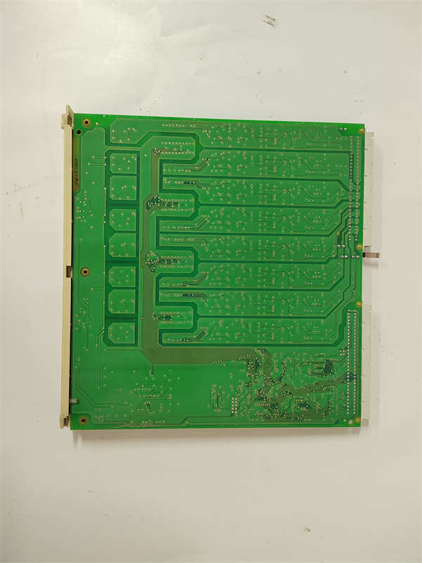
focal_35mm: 23
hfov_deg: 58.9
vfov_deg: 73.9
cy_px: 282
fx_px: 374
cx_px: 211
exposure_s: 1/50
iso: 1300
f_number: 1.9
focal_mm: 5.52
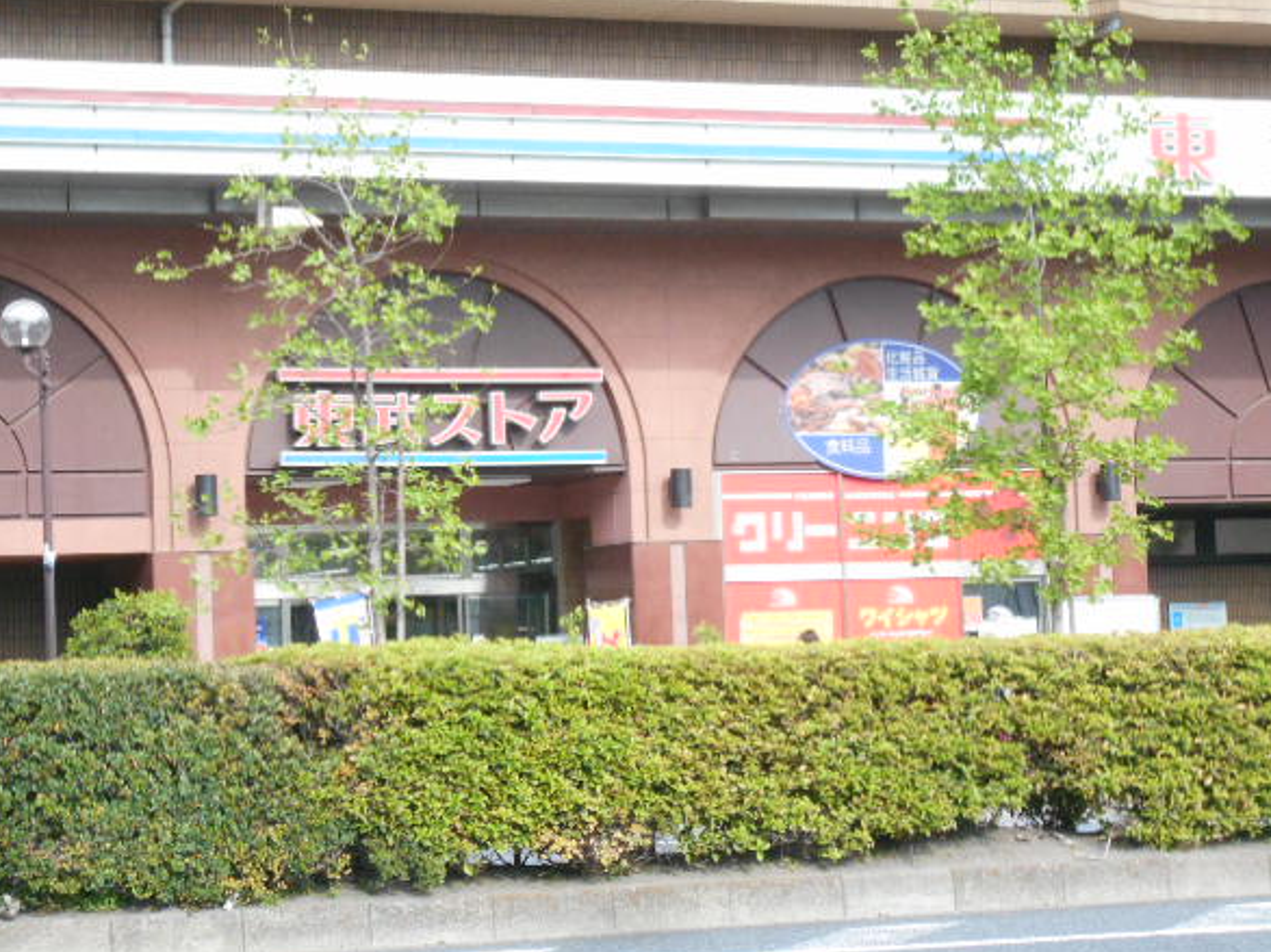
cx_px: 583
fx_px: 3450
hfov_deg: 20.9
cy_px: 477
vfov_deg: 15.7
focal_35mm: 94
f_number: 6.3
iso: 500
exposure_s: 1/250
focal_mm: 15.4
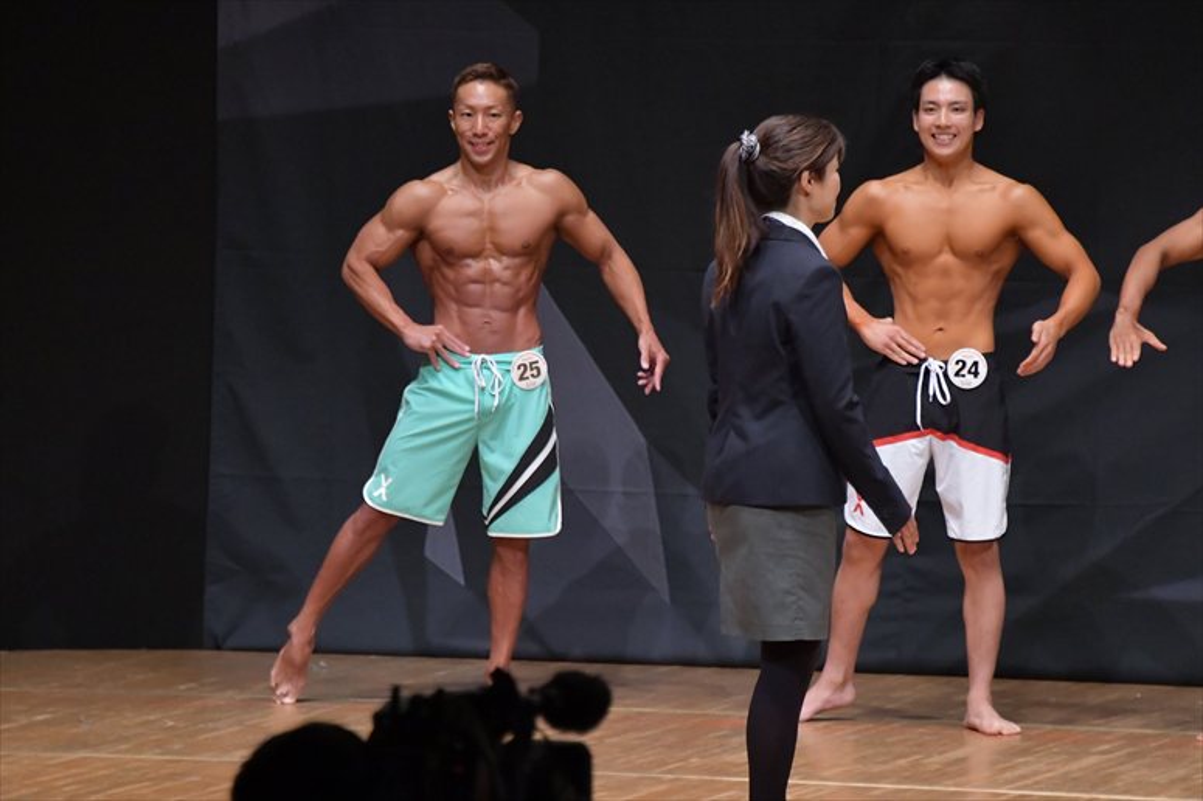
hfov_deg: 6.5
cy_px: 400
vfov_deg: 4.4
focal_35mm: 315
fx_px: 10521
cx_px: 602
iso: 6400
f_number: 5.6
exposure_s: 1/400
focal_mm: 210
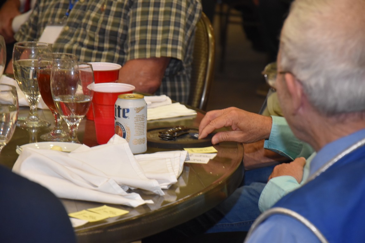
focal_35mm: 158
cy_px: 122
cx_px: 182
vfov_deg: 8.7
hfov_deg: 13.0
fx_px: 1597
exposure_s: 1/60
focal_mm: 105
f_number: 5.6
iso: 1600
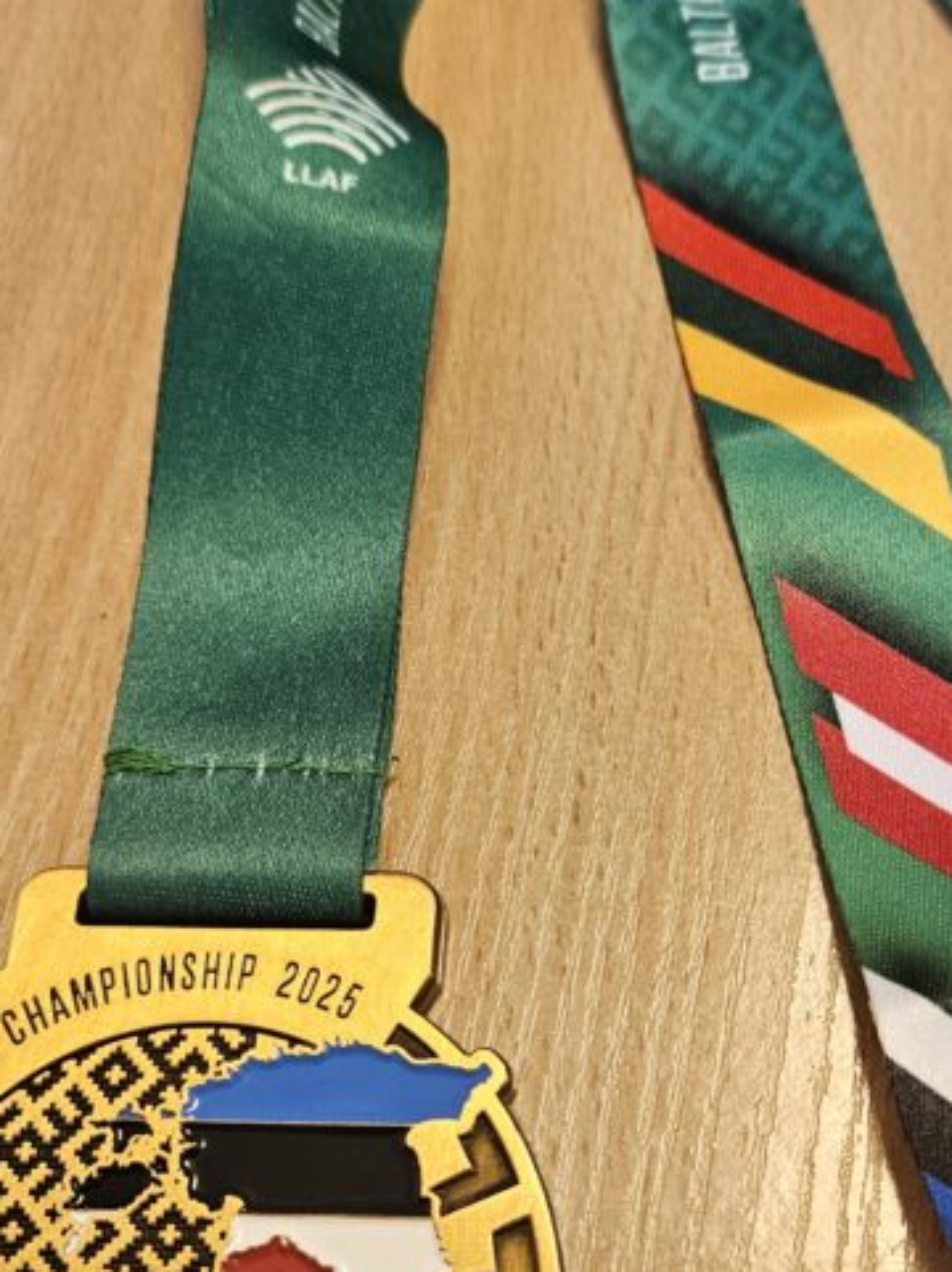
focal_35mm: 49
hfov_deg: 29.2
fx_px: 1799
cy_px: 624
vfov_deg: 38.9
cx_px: 706
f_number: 1.8
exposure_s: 1/100
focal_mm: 5.4
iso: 125
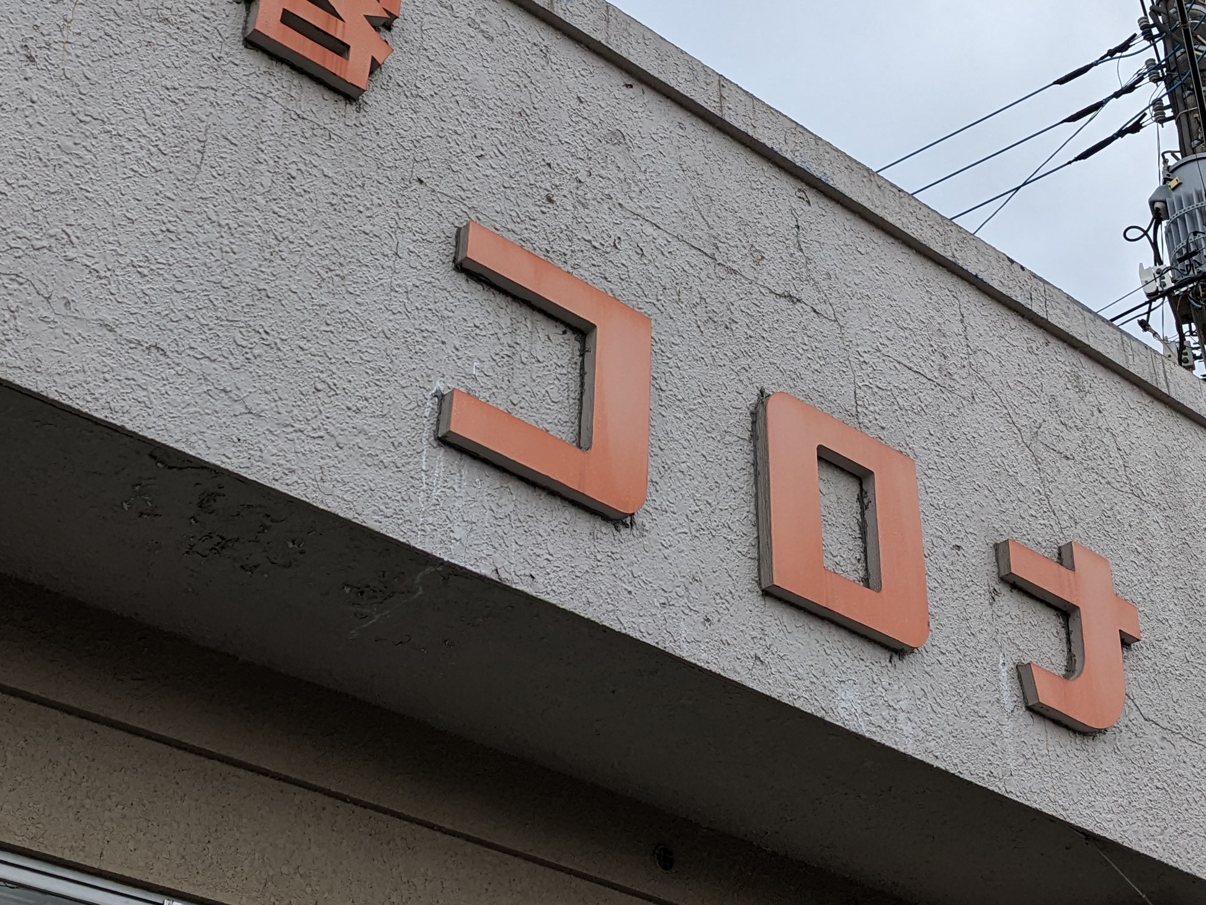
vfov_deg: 26.0
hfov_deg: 34.3
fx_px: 1951
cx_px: 517
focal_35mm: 56
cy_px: 301
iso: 73
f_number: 1.73
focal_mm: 4.38
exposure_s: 1/1462
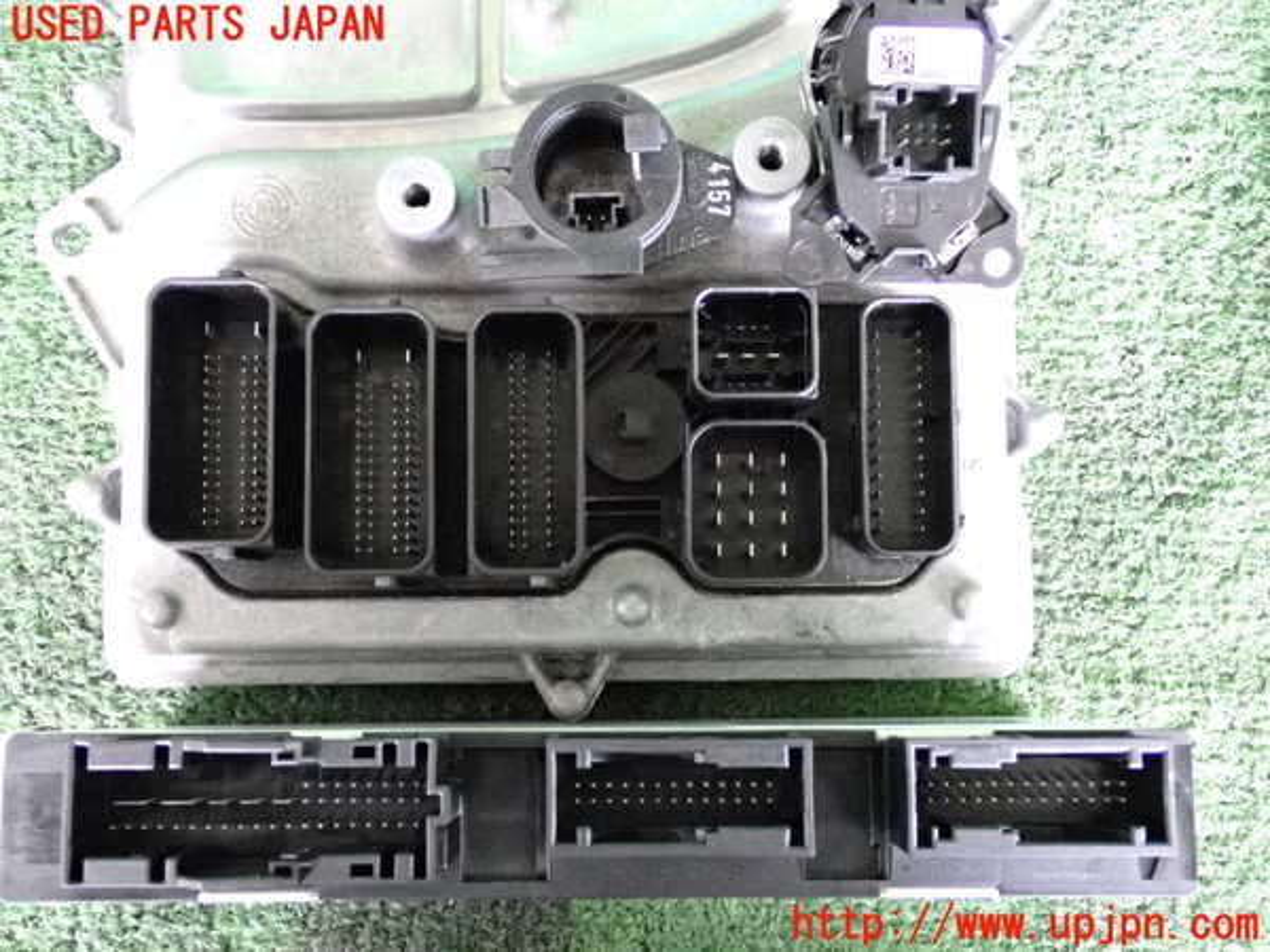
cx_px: 635
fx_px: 1614
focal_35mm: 44
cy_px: 476
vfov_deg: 32.9
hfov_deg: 42.9
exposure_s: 1/125
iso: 4000
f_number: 2.9
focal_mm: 7.84
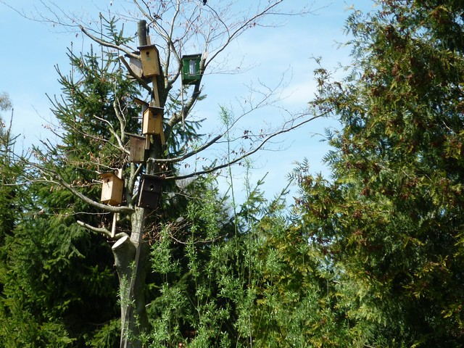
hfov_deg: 18.5
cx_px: 232
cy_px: 174
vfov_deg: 14.0
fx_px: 1421
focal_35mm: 106
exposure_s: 1/400
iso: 80
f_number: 4.1
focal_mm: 12.4
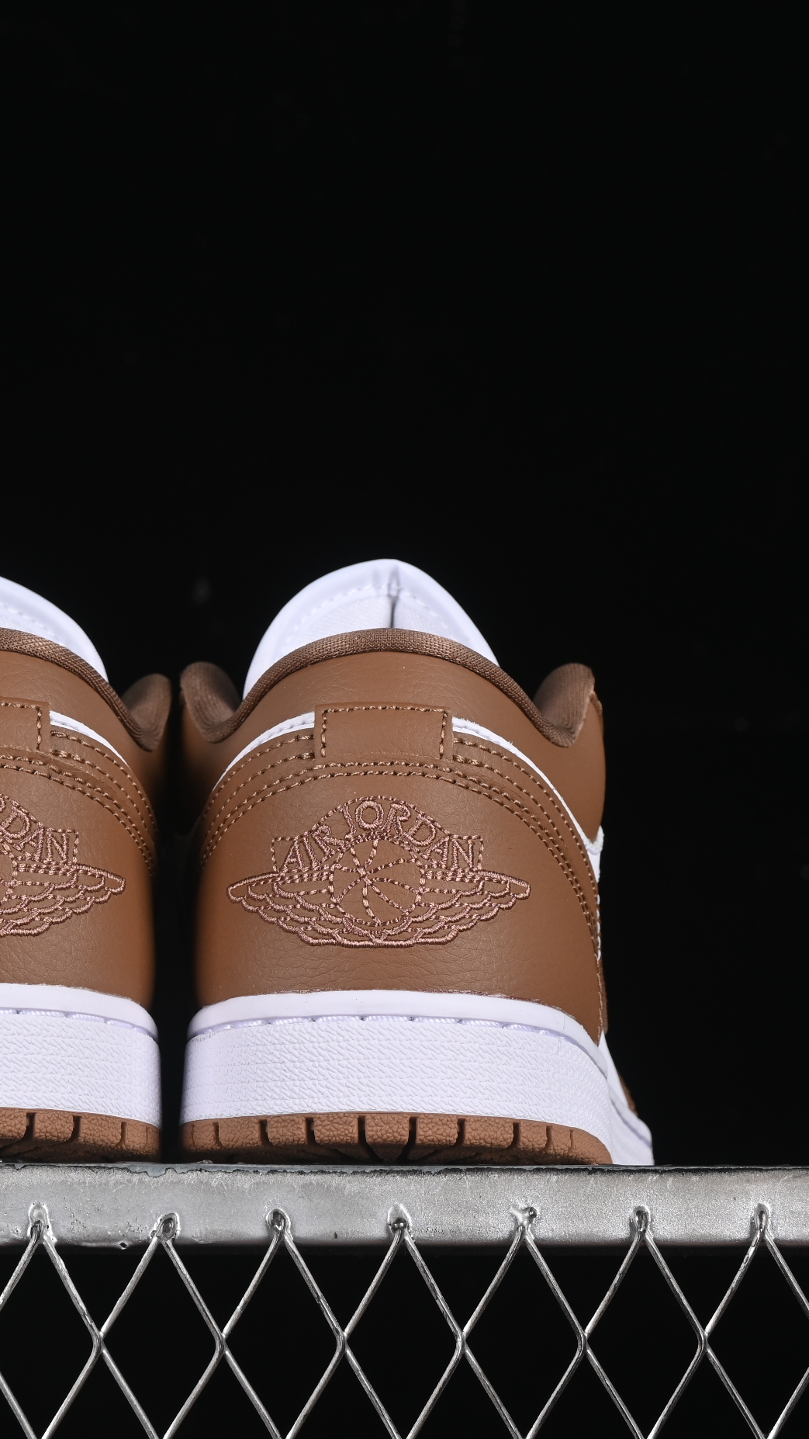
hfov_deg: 10.3
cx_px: 195
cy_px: 720
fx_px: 4500
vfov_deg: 18.2
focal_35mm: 118
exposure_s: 1/80
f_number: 8
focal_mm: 50
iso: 160
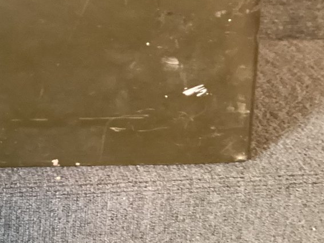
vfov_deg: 16.8
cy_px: -68
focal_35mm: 83
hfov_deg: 22.2
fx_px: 777
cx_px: -35
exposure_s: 1/30
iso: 400
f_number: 2.4
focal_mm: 3.3
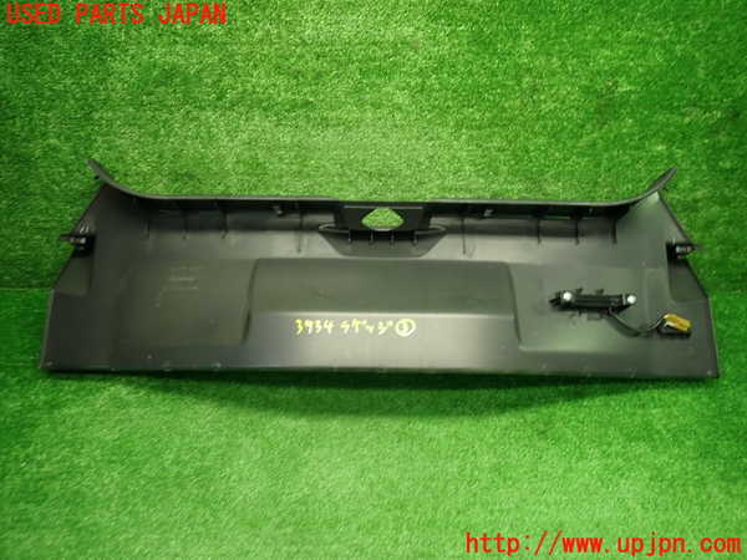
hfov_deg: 69.4
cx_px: 374
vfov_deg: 54.9
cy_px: 280
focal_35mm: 25
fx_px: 539
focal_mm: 4.5
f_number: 2
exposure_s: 1/30
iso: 200
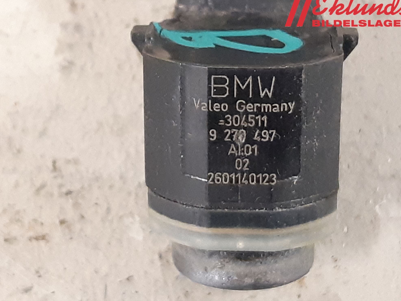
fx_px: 313
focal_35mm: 27
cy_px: 148
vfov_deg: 51.4
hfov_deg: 65.3
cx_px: 202
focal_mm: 3.93
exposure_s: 1/25
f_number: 1.7
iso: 400
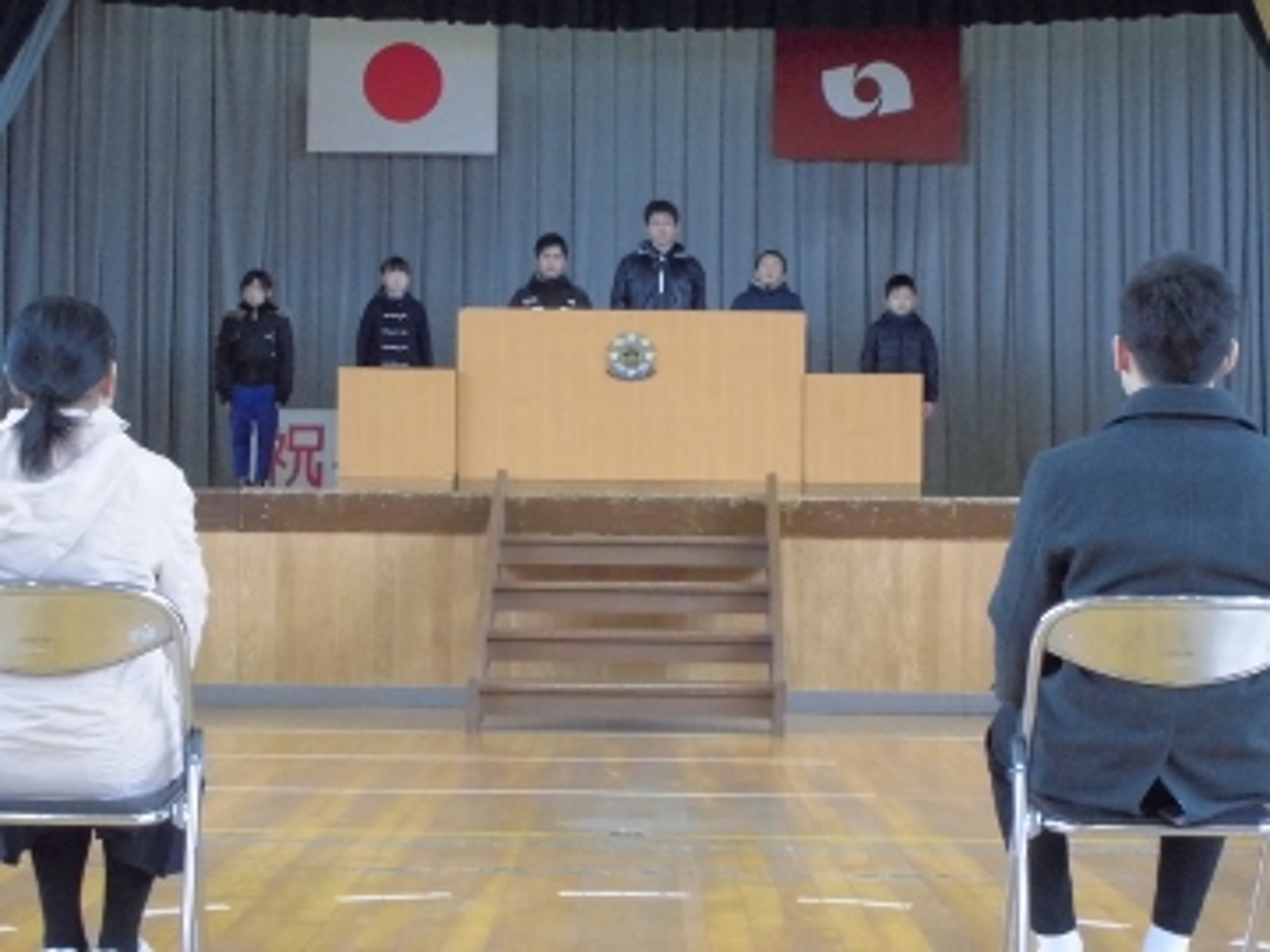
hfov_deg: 30.3
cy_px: 476
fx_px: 2348
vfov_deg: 22.9
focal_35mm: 64
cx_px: 635
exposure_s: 1/40
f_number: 5.6
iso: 800
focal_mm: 11.5
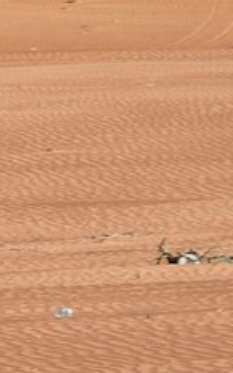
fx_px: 4861
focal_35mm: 479
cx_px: -970
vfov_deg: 4.4
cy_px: 259
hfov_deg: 2.6
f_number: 8
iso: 200
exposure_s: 1/640
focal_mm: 70
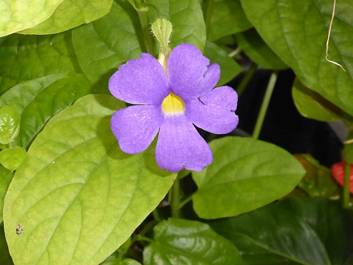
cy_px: 132
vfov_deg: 11.0
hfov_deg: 14.6
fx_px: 1377
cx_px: 176
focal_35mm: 135
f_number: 5.3
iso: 800
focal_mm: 24.2
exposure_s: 1/60
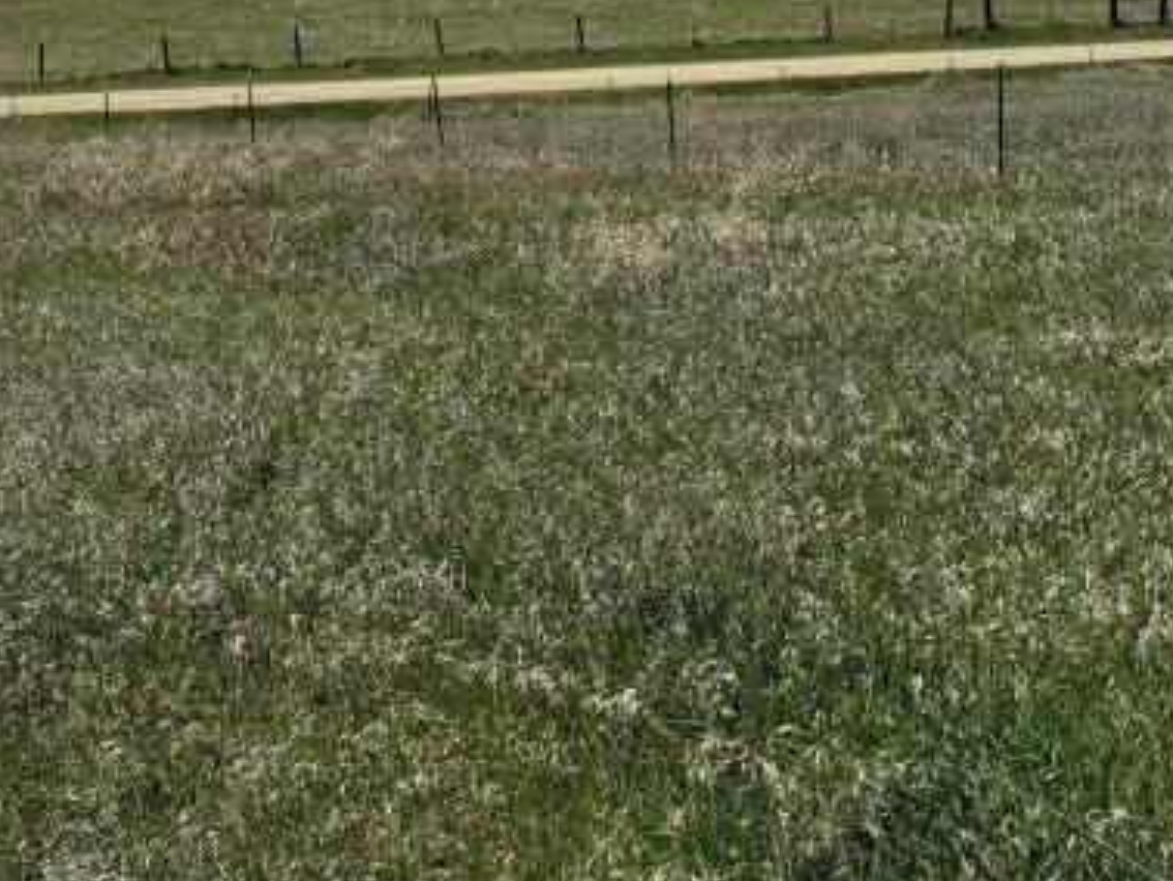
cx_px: 220
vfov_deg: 21.9
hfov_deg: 29.1
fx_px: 2204
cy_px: 19
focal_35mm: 65
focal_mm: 6.76
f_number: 1.78
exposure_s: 1/7353
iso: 80
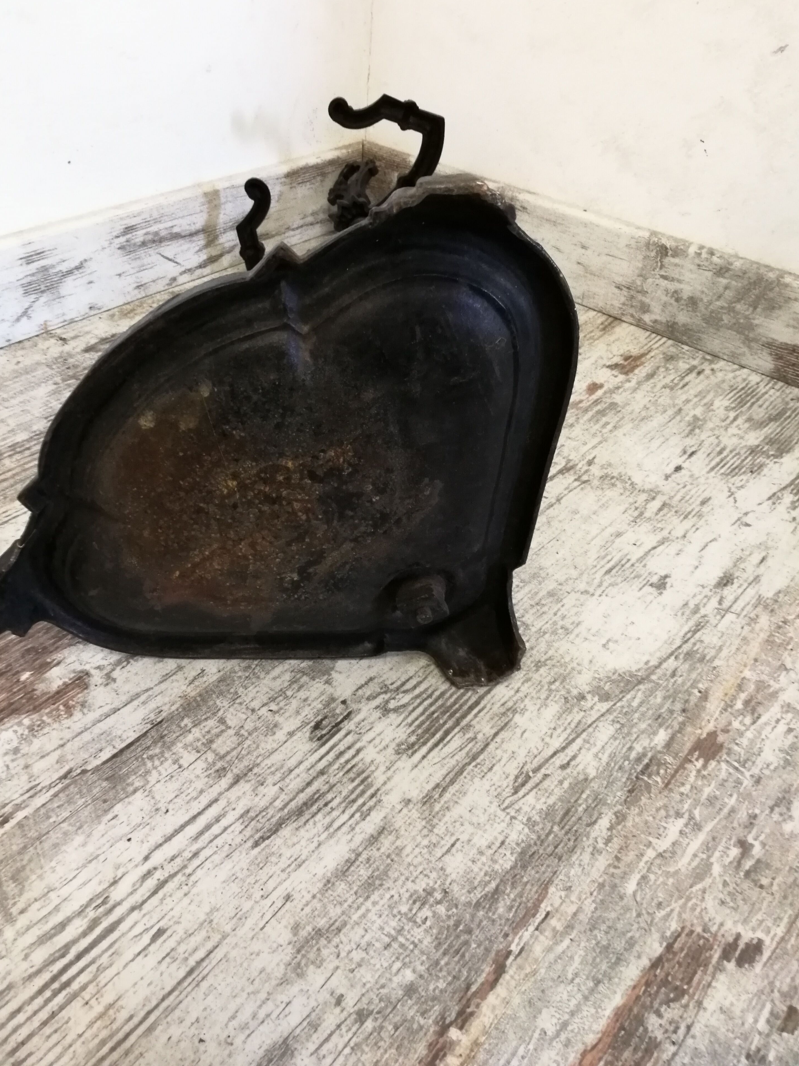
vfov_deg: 67.2
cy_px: 495
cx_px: 369
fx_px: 800
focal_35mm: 26
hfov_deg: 53.0
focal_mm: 2.38
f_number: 2.2
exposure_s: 1/33.3
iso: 125
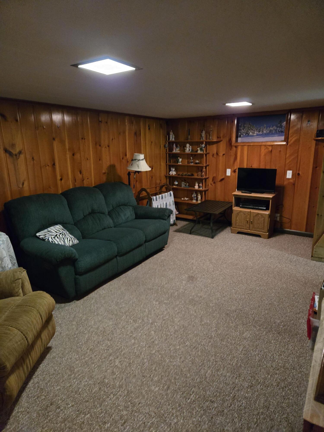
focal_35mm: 23
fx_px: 287
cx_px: 162
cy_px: 216
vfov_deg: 73.9
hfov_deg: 58.9
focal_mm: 5.4
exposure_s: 1/40
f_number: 1.8
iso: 1600
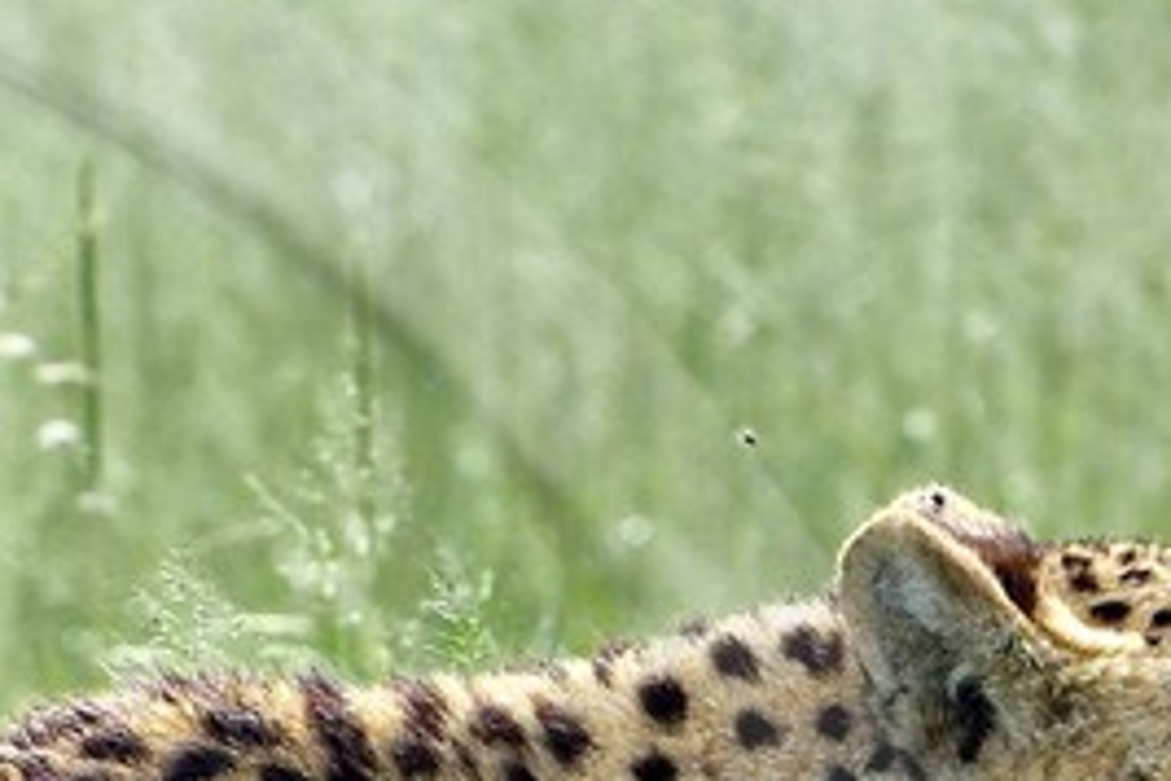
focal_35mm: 1199
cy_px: 1536
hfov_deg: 1.7
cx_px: -710
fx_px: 38998
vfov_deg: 1.1
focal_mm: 200
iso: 400
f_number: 7.1
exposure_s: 1/500
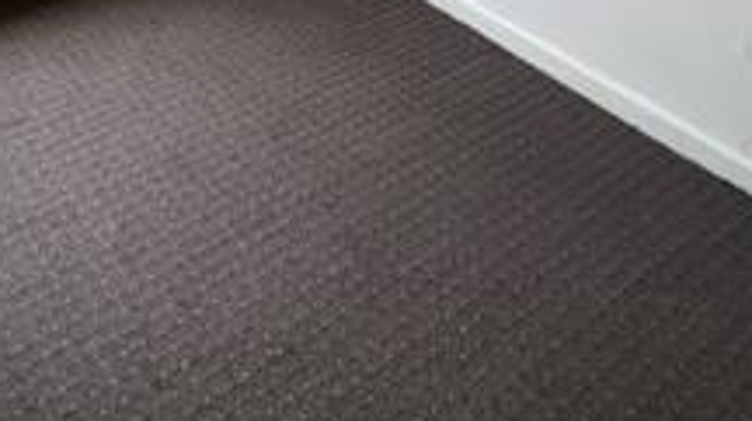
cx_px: 205
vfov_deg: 20.8
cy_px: -310
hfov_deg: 47.0
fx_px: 837
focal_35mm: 42
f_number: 1.8
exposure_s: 1/99
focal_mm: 1.57
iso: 125
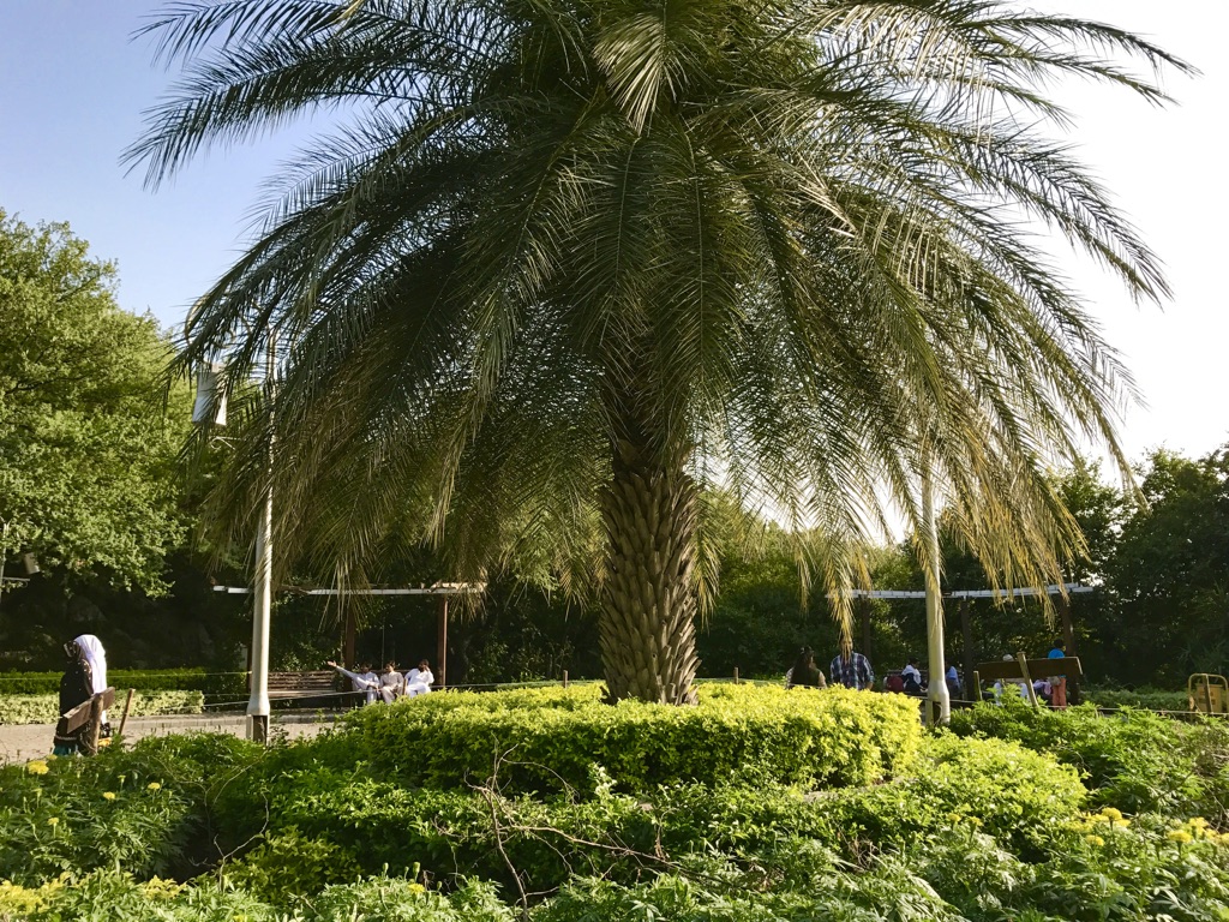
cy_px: 461
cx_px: 614
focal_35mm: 28
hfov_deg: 63.4
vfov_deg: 49.7
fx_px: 994
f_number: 1.8
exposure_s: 1/638
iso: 20
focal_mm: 3.99
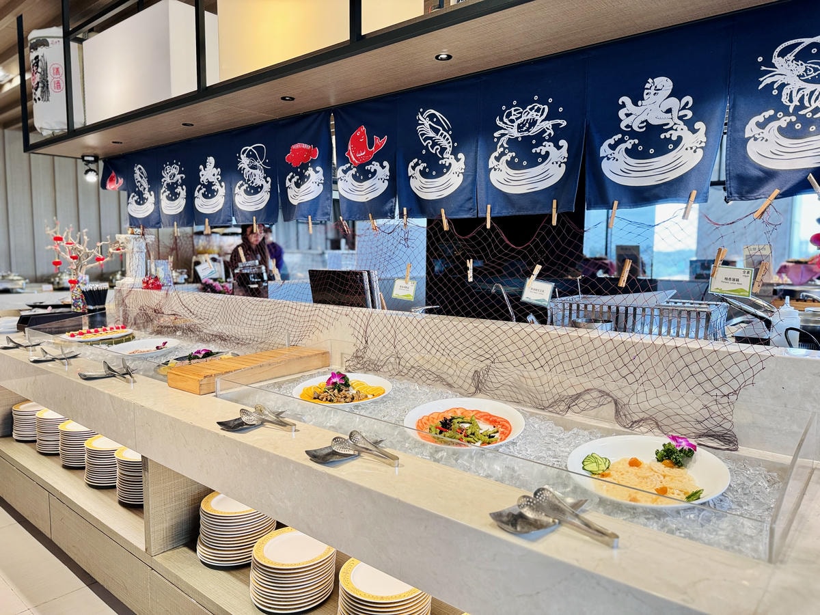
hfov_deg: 71.6
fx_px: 569
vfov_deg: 56.8
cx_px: 410
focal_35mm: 24
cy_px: 308
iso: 200
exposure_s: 1/120
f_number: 1.78
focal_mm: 6.76
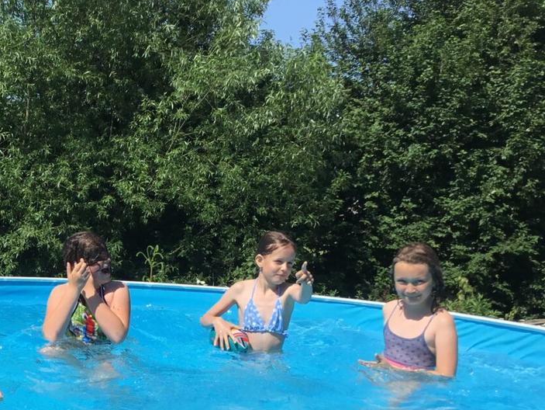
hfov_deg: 31.2
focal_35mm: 59
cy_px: 328
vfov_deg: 24.4
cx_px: 59
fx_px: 929
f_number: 2.4
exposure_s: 1/1456
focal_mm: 3.3
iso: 25
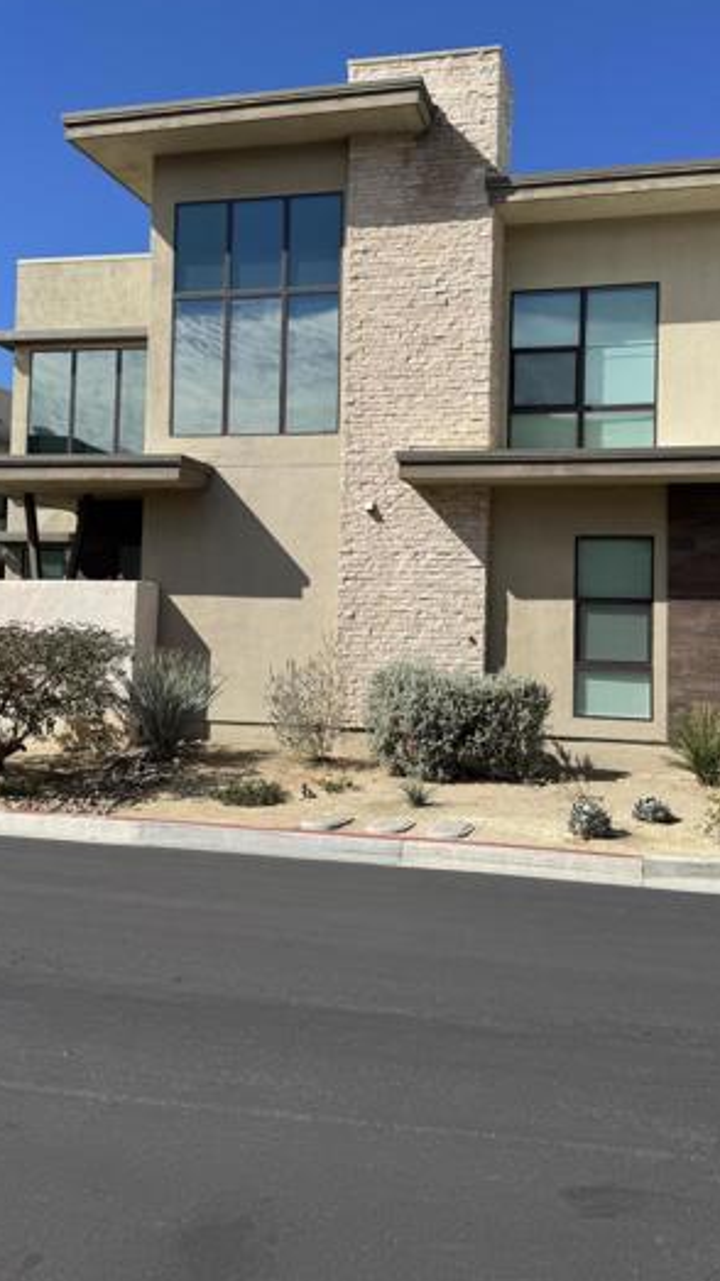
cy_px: 556
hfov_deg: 36.6
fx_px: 1087
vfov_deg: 60.8
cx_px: 416
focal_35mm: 32
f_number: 1.78
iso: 80
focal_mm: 6.76
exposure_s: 1/5814
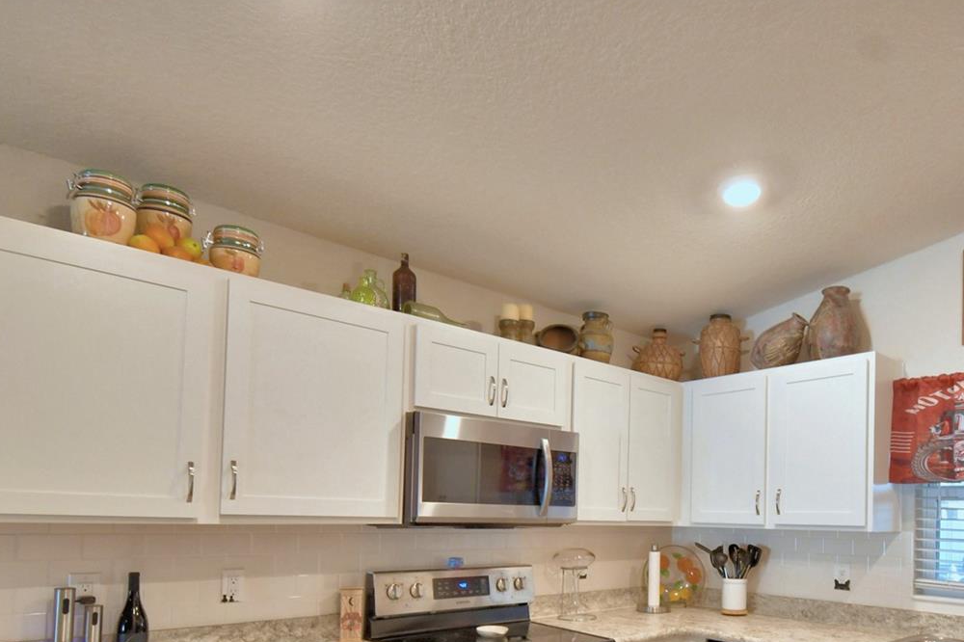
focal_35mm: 24
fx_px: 642
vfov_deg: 50.2
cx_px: 640
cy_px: 504
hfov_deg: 71.7
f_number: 4.5
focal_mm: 10
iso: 450
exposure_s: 1/30
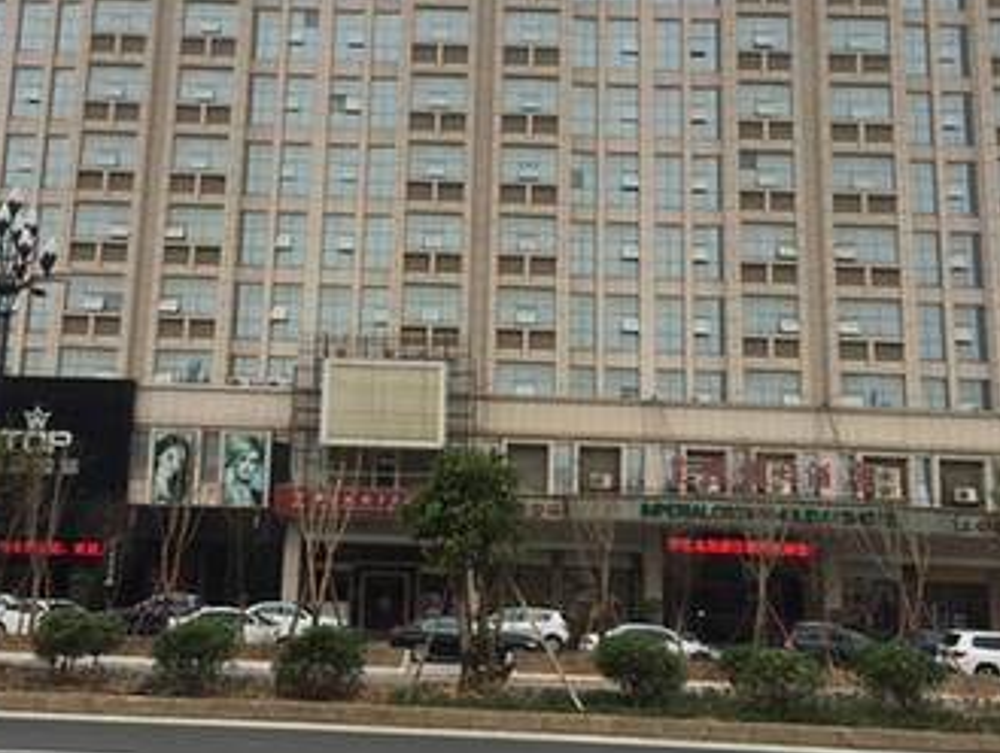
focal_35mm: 44
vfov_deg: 32.9
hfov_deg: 42.8
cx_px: 448
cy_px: 326
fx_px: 1273
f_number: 2.2
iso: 32
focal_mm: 4.12
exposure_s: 1/1325
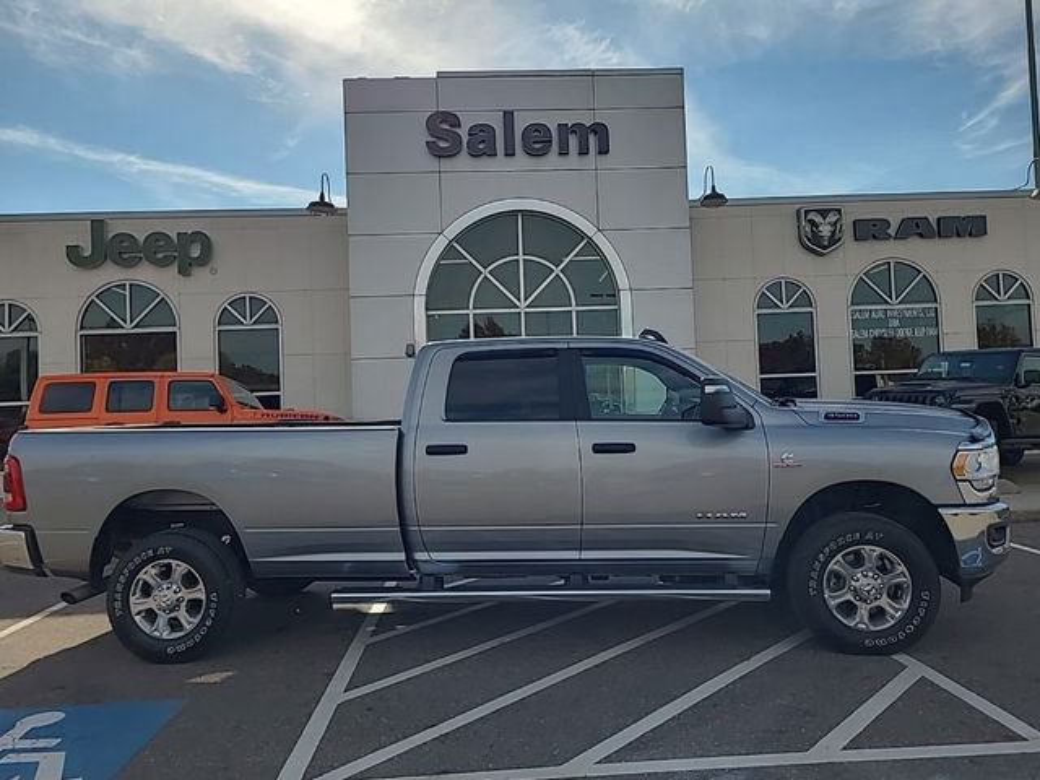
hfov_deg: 67.3
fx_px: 781
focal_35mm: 26
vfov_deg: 53.1
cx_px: 520
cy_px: 390
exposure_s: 1/2544
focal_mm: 5.4
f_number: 1.8
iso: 50
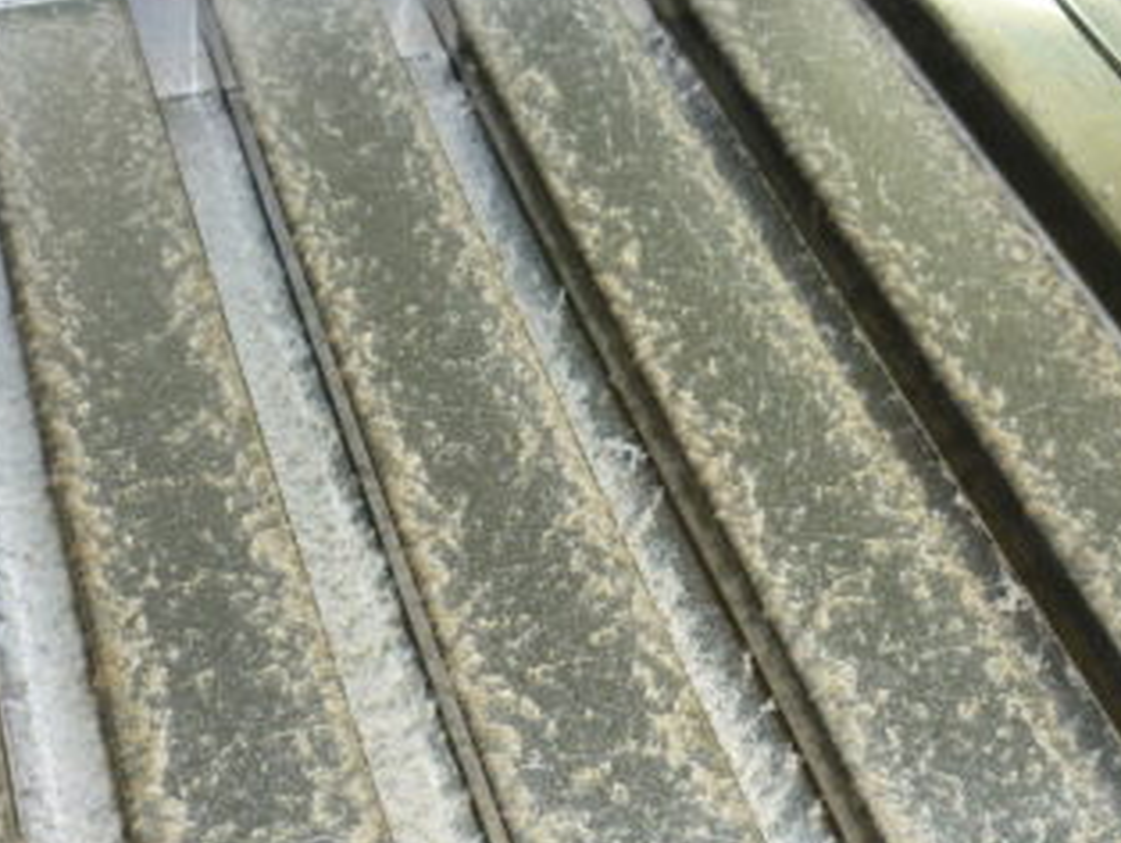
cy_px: 461
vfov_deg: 23.3
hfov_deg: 30.6
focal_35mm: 63
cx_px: 700
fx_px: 2042
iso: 100
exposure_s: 1/30
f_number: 2.8
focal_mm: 5.5
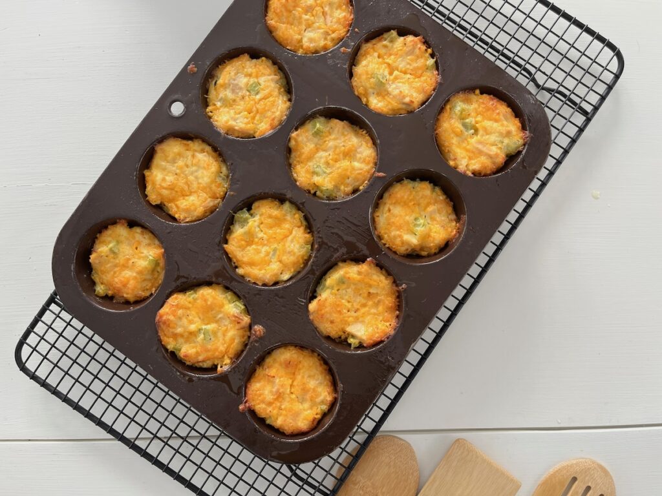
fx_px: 497
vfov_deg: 53.1
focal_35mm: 26
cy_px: 248
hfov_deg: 67.3
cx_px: 331
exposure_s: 1/121
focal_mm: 5.1
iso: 80
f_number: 1.6
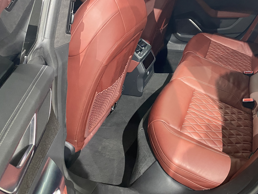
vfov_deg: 38.1
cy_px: 60
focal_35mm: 37
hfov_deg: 49.3
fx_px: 276
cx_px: 172
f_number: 1.8
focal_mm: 4.25
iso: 500
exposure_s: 1/33
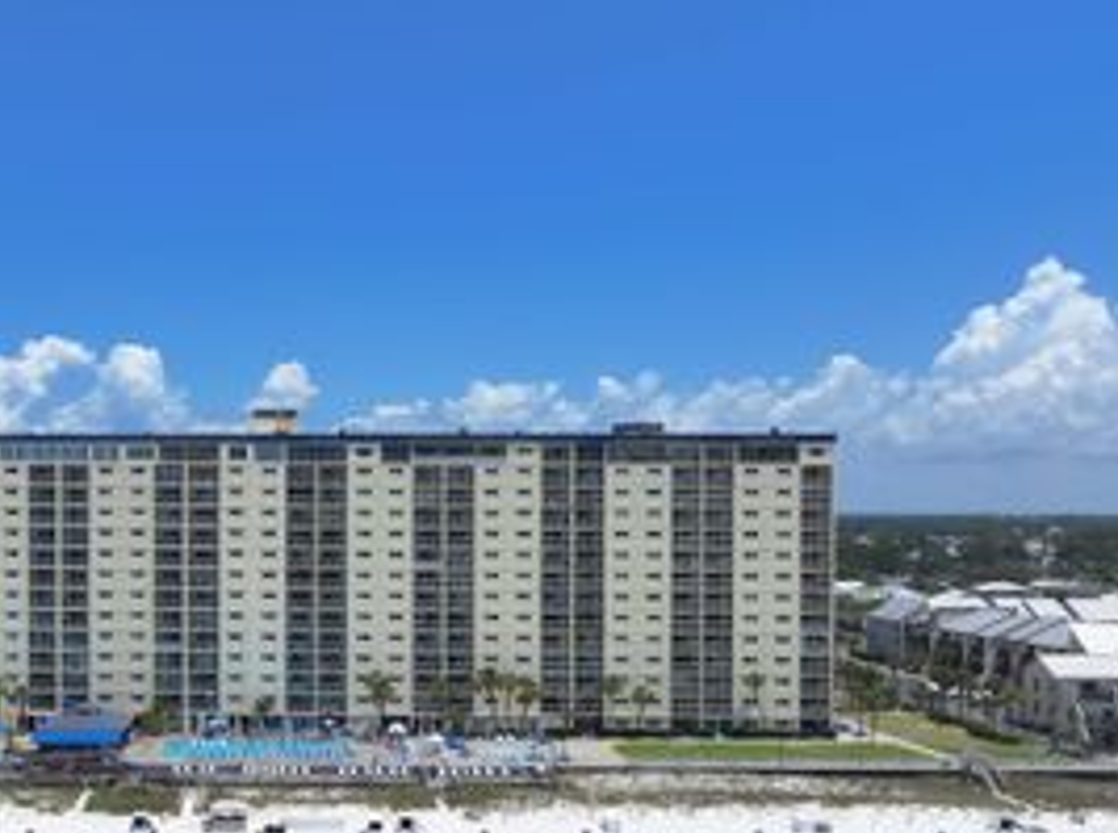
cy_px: 544
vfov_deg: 31.8
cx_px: 239
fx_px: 1450
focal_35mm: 45
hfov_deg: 40.6
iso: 120
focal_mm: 12.29
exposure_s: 1/2500
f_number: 2.8
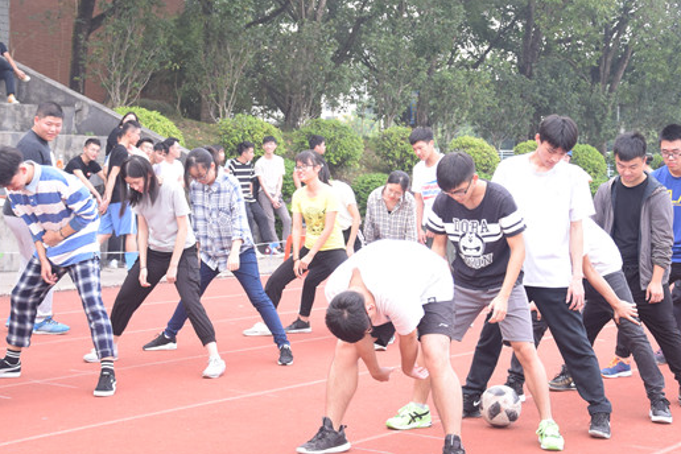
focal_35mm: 79
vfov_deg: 17.3
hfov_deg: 25.7
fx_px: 1494
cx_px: 356
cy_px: 170
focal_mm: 34
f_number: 4.2
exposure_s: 1/320
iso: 800
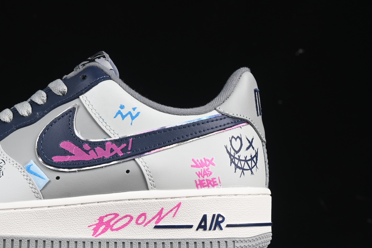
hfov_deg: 15.6
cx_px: 57
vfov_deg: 10.6
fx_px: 1343
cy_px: 118
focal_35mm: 130
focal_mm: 50
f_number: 8
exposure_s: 1/80
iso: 160
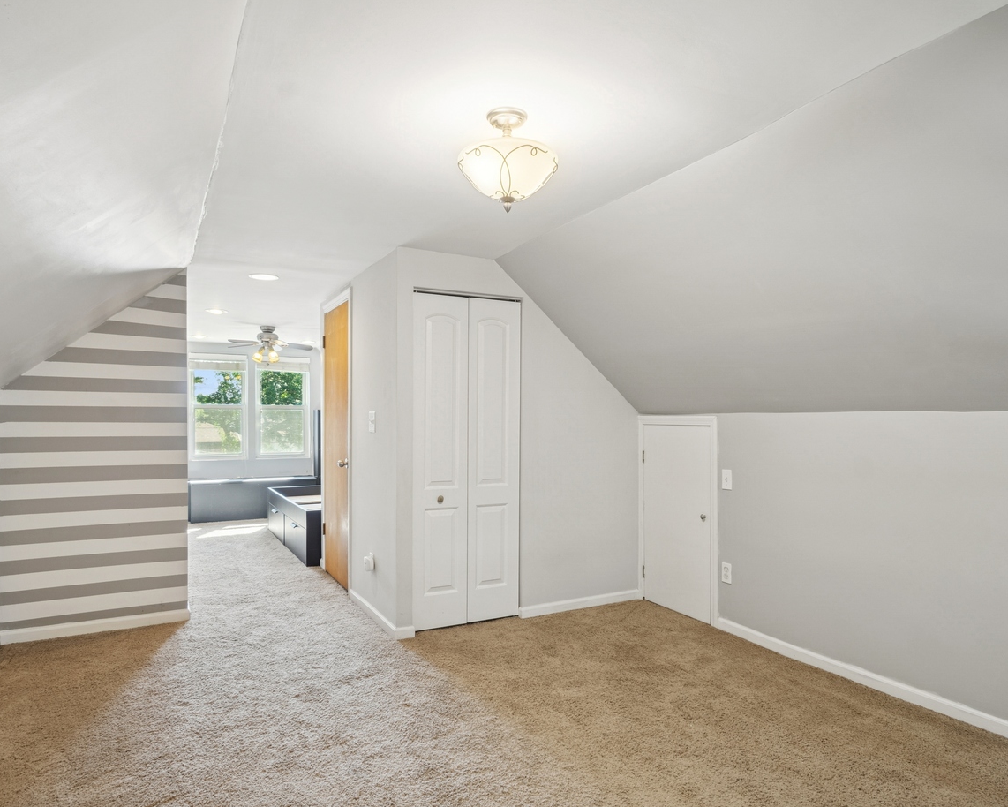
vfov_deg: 67.9
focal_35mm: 20
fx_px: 597
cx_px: 483
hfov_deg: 80.3
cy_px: 444
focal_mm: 10
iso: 200
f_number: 11
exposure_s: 1/2.5
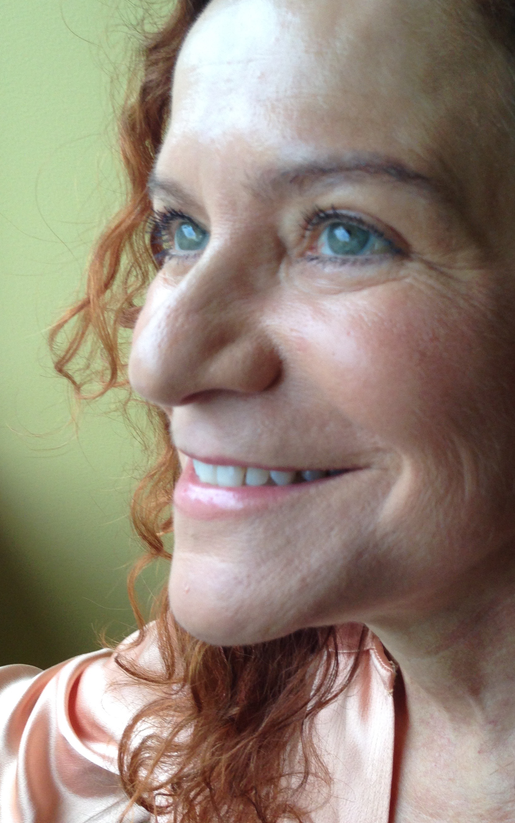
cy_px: 376
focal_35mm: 43
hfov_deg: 29.5
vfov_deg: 46.2
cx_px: 372
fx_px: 965
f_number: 2.4
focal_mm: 4.12
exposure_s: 1/120
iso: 80
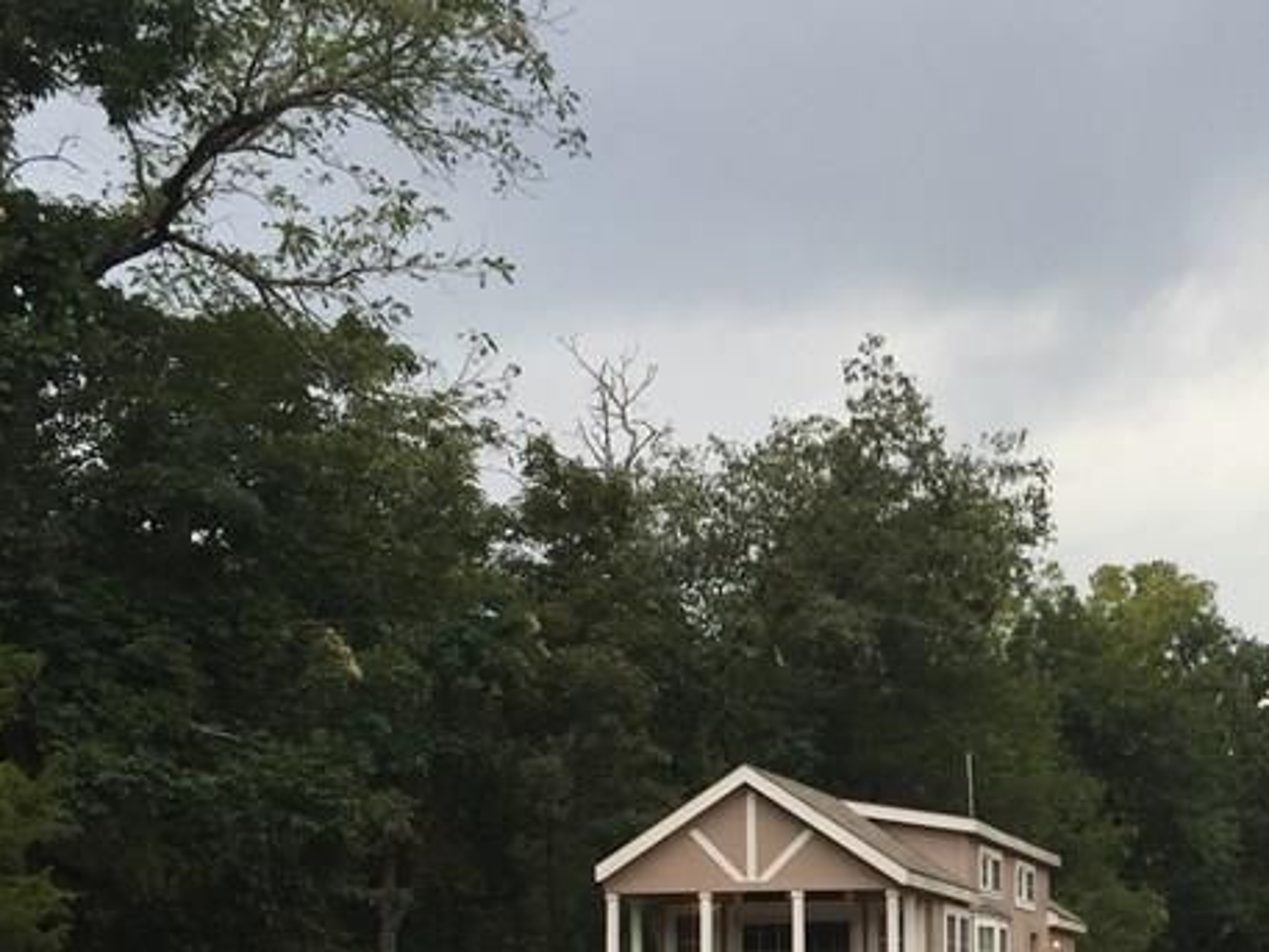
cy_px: 910
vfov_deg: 21.9
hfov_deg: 28.6
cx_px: 1147
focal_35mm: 65
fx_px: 2383
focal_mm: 4.15
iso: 32
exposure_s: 1/573
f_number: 2.2
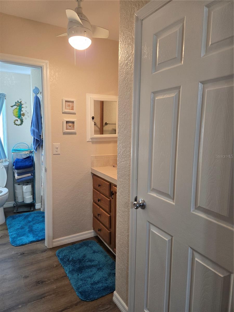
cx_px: 117
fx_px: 207
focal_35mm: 23
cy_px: 156
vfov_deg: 73.9
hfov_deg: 58.9
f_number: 1.8
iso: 200
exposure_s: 1/120
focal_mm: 5.4
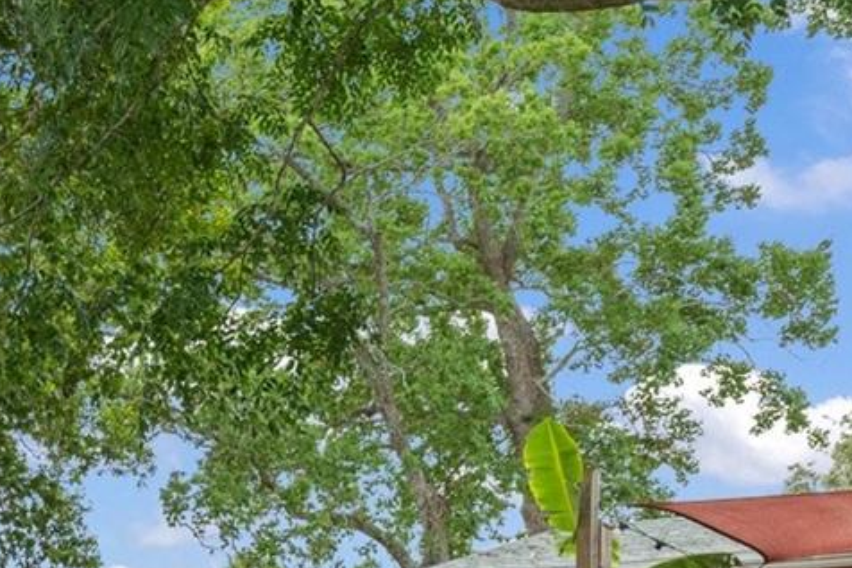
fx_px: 1790
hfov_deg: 22.4
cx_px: -401
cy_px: 778
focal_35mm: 76
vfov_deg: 16.8
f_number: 8
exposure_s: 1/90
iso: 320
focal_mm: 15
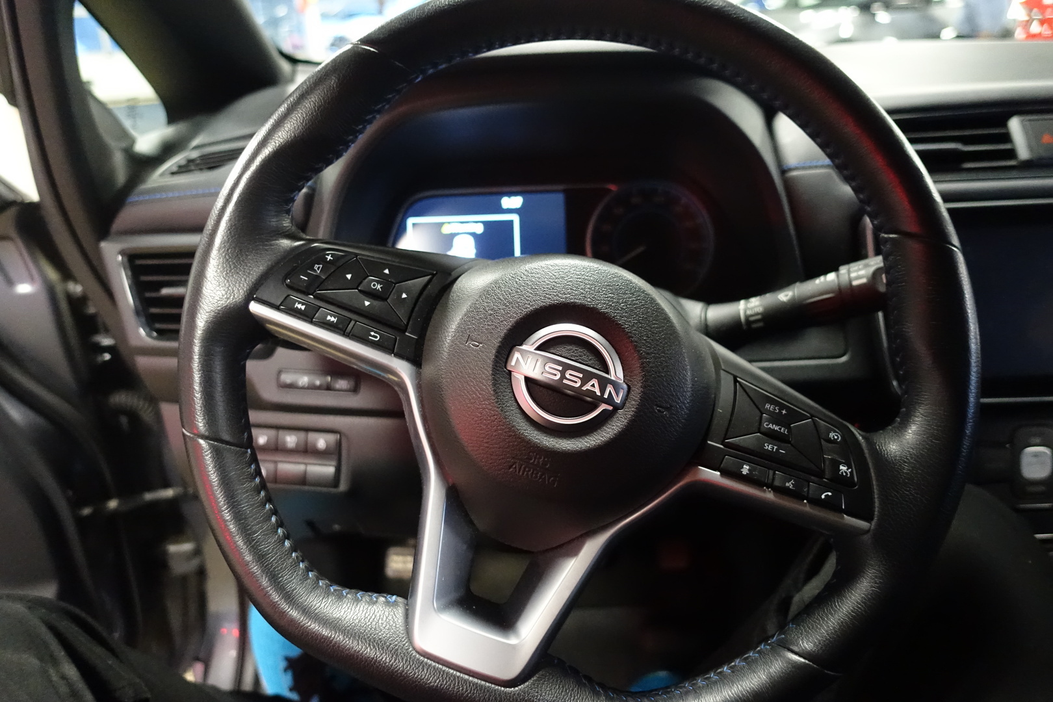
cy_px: 351
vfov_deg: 53.1
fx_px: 702
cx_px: 526
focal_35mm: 24
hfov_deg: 73.7
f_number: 1.8
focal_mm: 8.8
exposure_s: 1/100
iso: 3200
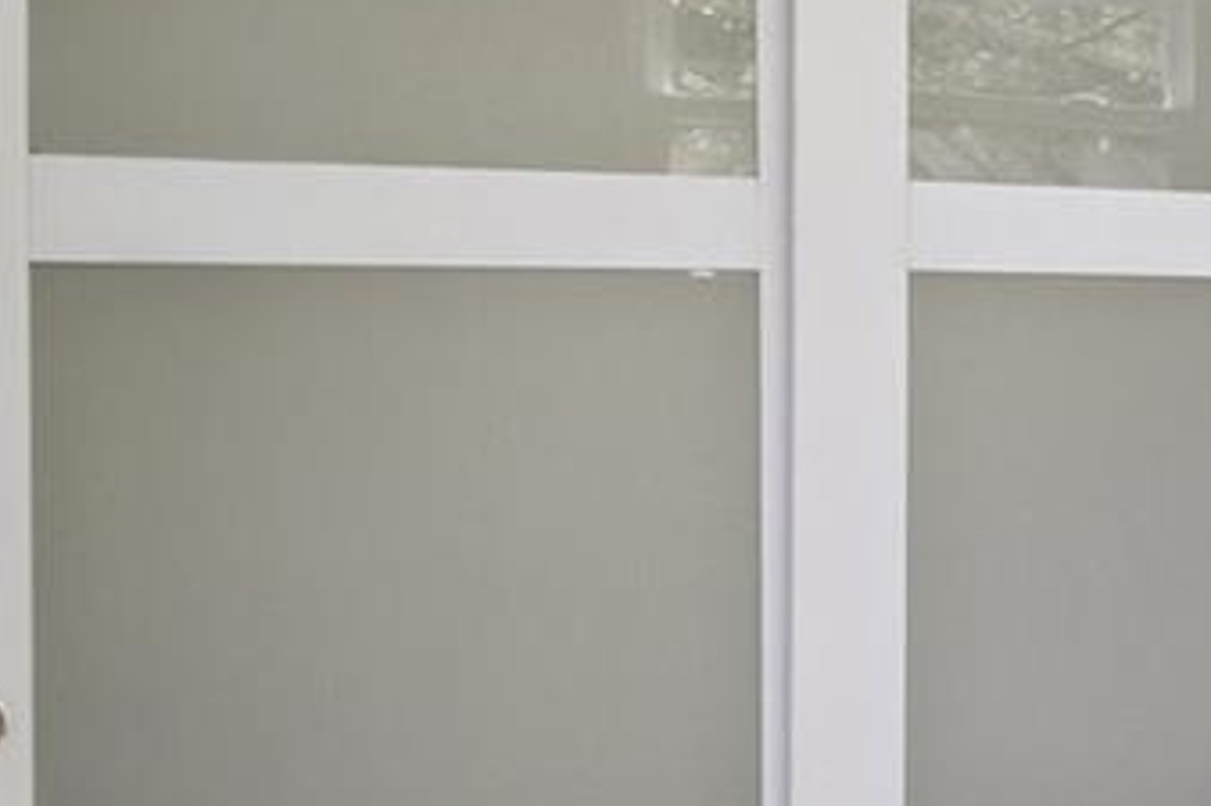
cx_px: 2580
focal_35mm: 71
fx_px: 2387
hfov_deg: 17.4
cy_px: 319
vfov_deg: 19.1
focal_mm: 10
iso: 200
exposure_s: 1/13
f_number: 8
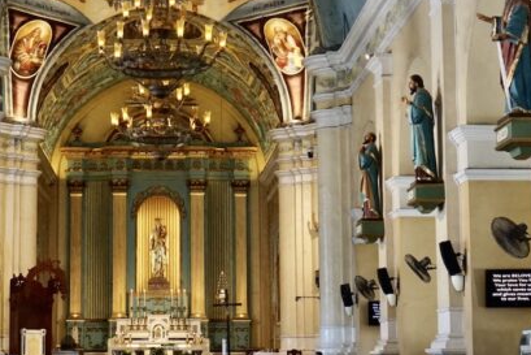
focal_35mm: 89
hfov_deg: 22.7
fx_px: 1313
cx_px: 162
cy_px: 164
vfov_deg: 15.4
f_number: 3.5
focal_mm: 35
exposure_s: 1/160
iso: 1600
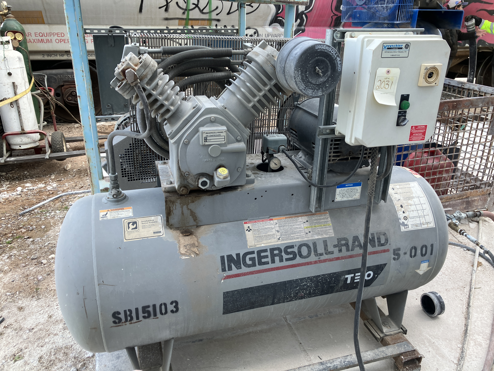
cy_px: 186
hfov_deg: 63.4
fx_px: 400
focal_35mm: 28
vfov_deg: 49.7
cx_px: 247
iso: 25
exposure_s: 1/122
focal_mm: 3.99
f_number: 1.8
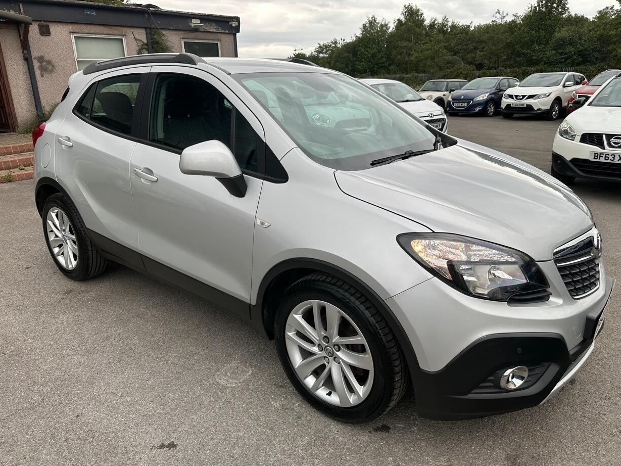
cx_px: 316
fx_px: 449
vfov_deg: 54.9
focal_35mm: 25
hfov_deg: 69.4
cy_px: 230
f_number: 1.78
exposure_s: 1/148
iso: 64
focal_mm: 6.86
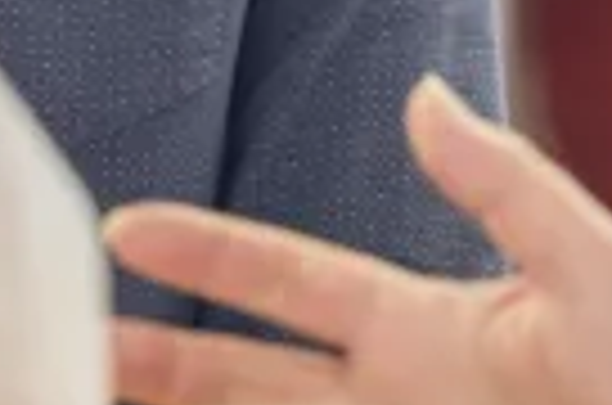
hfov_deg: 5.1
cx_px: 662
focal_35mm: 408
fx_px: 6920
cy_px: 16
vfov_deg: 3.3
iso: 400
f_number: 2.8
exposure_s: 1/200
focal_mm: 54
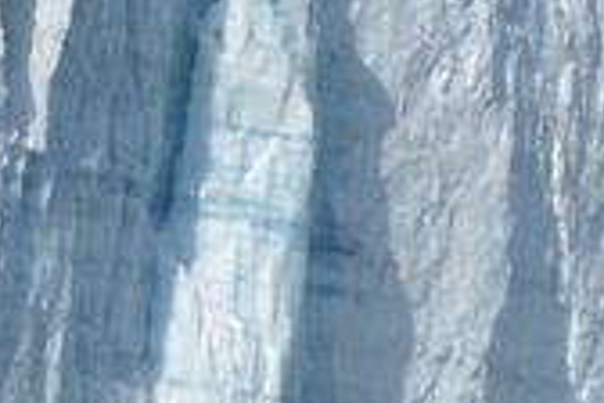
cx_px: -388
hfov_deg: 0.9
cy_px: -338
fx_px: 38317
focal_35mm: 2284
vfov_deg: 0.6
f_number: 9
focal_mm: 300
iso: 100
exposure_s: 1/640
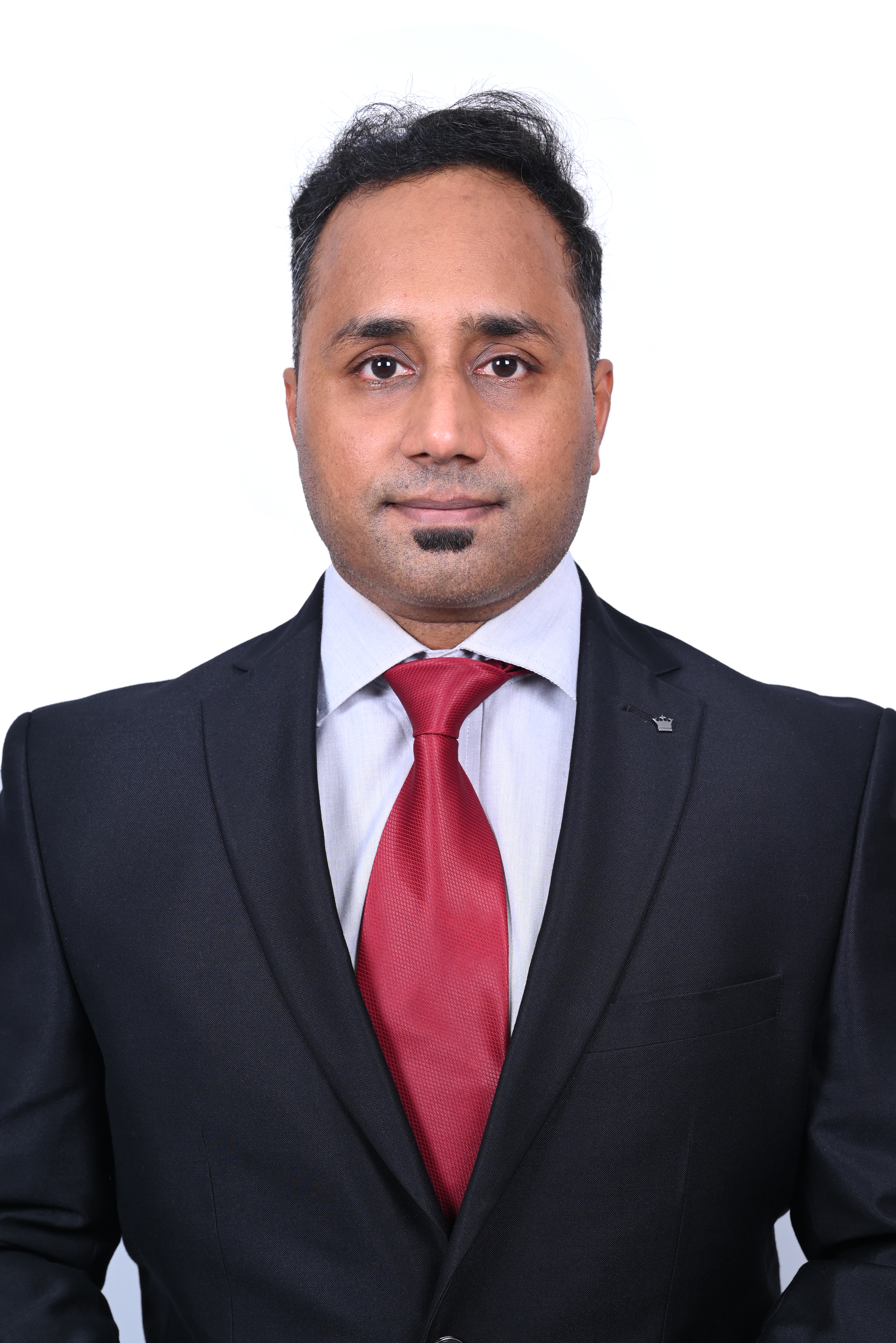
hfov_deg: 19.5
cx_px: 448
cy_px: 672
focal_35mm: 70
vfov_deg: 28.8
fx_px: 2611
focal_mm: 70
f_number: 7.1
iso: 160
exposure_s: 1/100
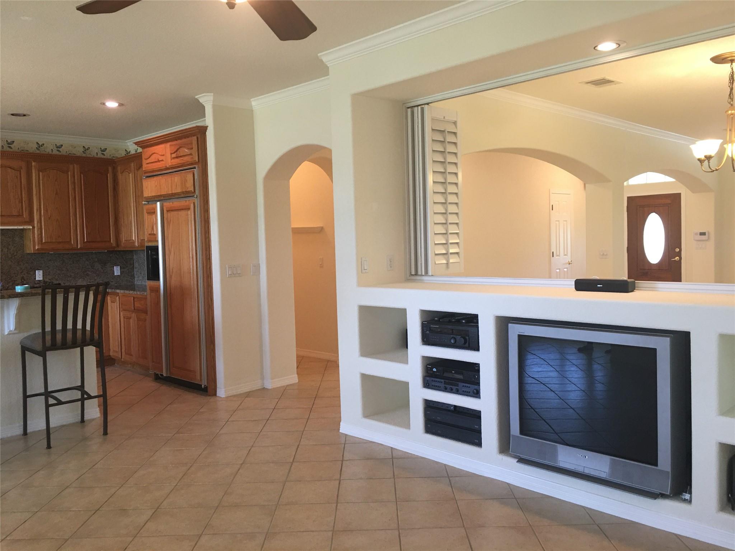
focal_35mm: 29
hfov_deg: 61.7
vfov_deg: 48.2
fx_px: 616
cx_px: 368
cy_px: 276
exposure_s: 1/15
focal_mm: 4.15
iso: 40
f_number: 2.2
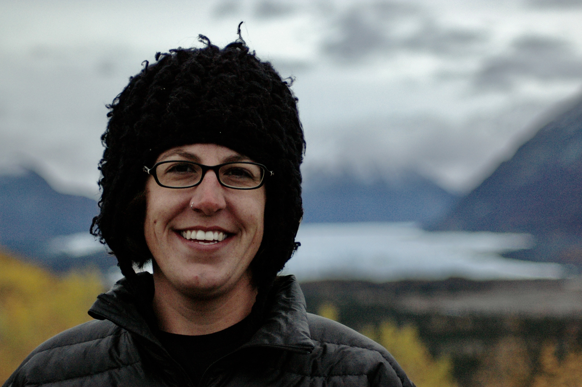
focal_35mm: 105
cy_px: 194
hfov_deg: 19.5
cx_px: 291
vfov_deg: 13.0
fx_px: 1696
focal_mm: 70
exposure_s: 1/4000
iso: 800
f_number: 4
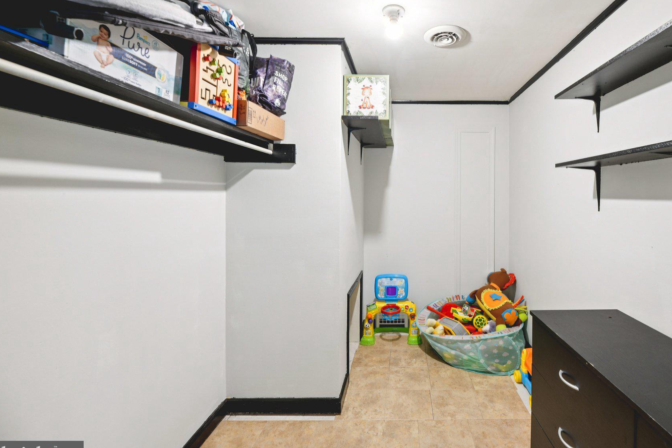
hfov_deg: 92.1
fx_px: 317
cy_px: 198
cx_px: 403
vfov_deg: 70.2
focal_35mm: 17
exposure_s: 1/4
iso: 400
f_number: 8
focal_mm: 14
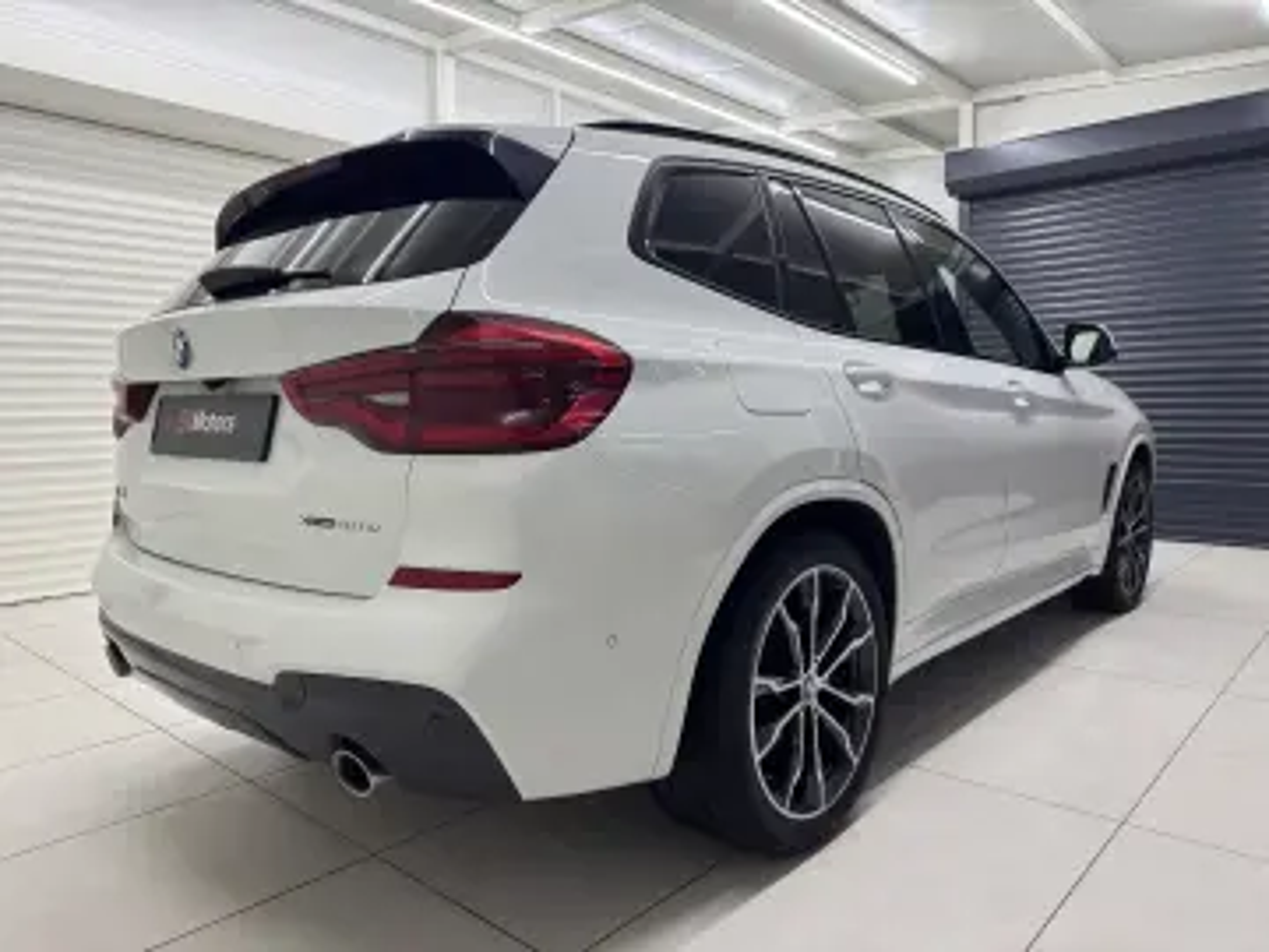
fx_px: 880
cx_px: 634
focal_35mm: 24
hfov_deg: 71.6
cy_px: 476
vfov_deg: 56.8
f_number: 1.78
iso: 200
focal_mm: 6.76
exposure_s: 1/100
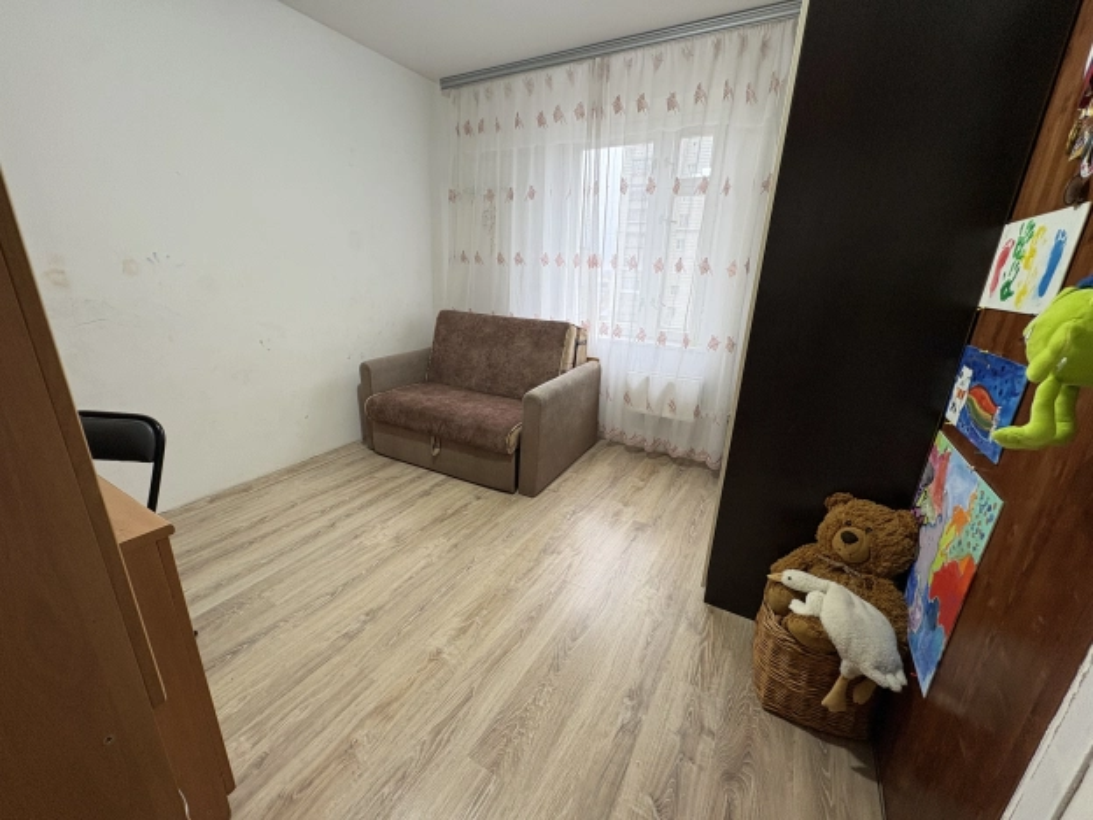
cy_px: 410
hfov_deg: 102.1
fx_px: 442
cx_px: 546
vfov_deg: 85.7
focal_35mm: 14
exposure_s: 1/50
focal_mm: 2.22
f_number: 2.2
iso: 125
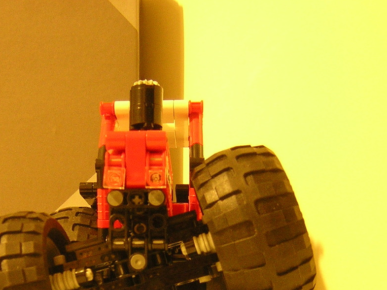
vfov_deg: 26.2
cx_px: 139
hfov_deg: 34.7
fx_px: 615
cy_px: 219
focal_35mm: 55
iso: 400
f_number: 2.6
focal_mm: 4.7
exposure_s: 1/2.3
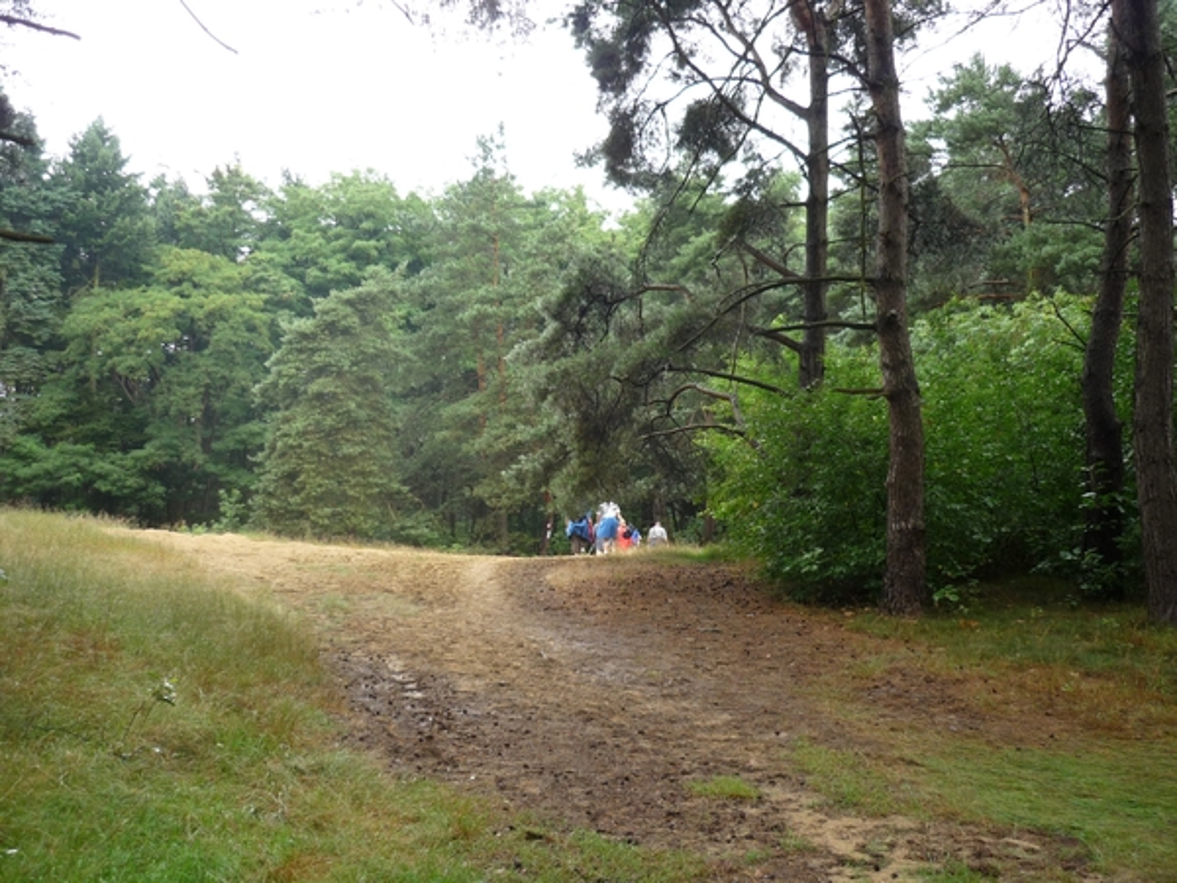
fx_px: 1122
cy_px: 442
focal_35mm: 33
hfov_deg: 55.4
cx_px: 588
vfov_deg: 42.9
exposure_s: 1/125
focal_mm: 5.5
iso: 100
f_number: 2.8
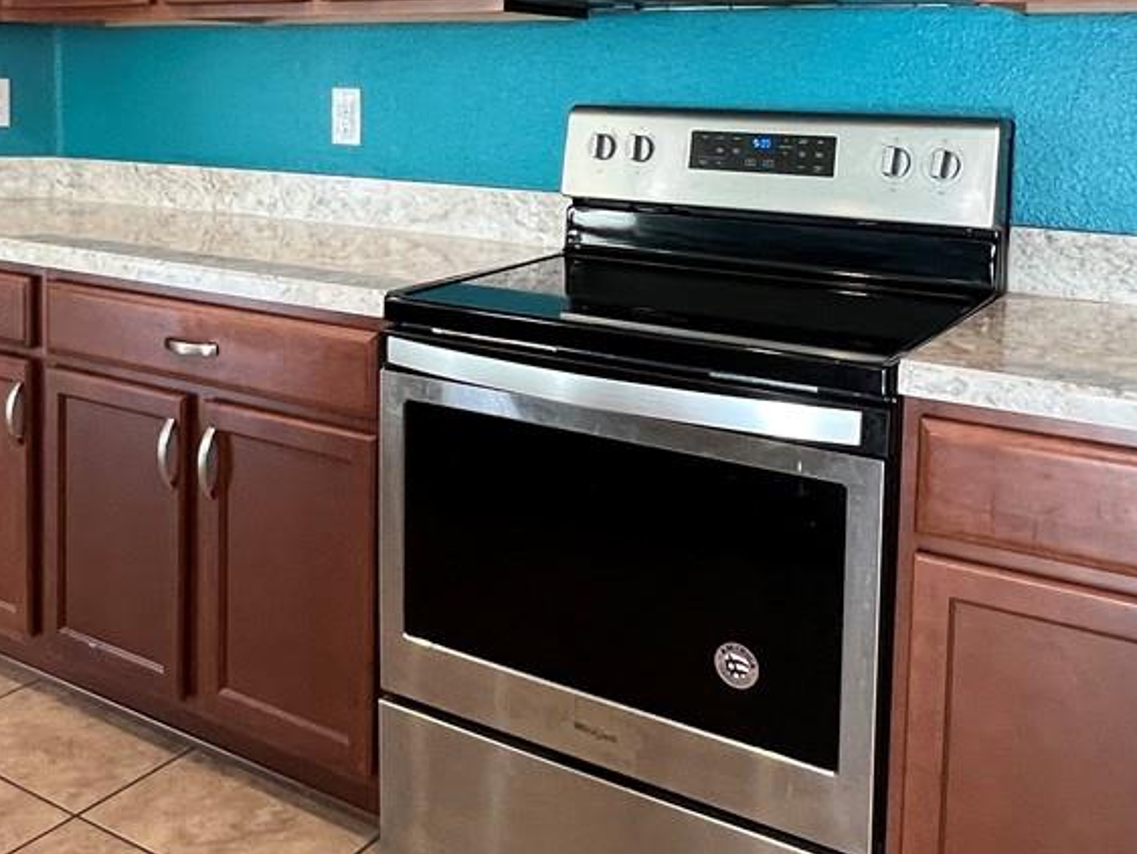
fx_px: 1216
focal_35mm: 37
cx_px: 445
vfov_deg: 37.2
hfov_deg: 49.8
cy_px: 160
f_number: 1.8
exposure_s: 1/60
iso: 200
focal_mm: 1.57
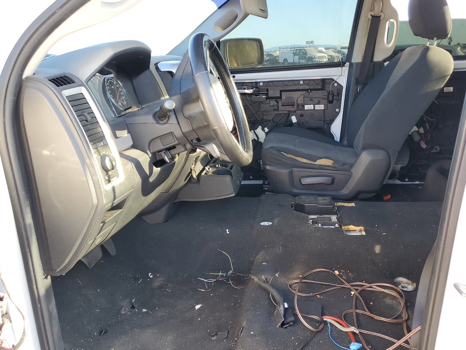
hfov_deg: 61.5
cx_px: 260
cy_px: 168
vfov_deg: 48.2
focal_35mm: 29
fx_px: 390
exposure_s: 1/120
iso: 70
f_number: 1.5
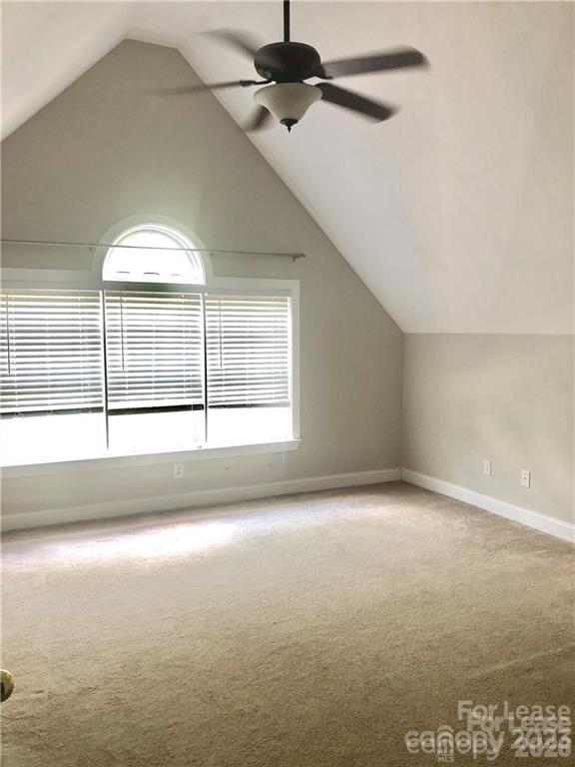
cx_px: 288
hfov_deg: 49.7
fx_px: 620
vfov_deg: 63.4
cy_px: 384
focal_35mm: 28
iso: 50
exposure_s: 1/15
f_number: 1.8
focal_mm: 3.99
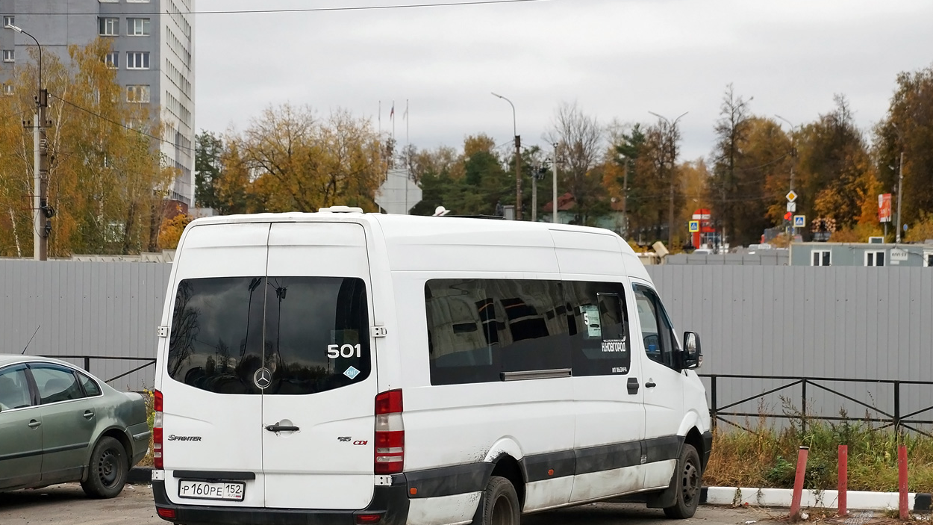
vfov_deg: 12.7
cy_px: 300
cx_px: 465
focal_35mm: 95
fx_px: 2350
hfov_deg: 22.5
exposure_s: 1/800
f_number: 5.6
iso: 400
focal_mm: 60
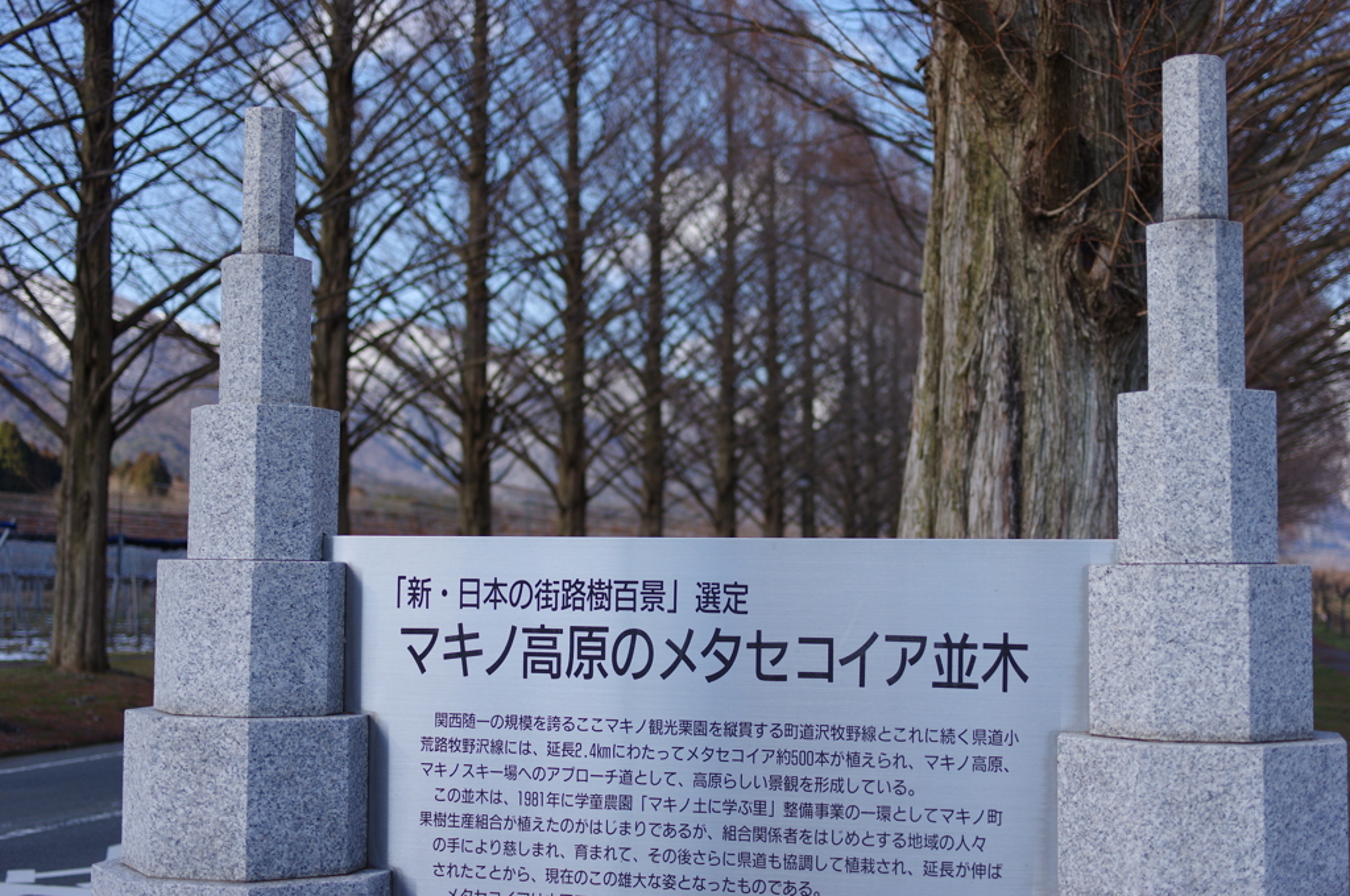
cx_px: 675
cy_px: 448
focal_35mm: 52
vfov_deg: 25.9
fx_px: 1948
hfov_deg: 38.2
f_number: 2.8
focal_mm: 35
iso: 100
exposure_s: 1/1000
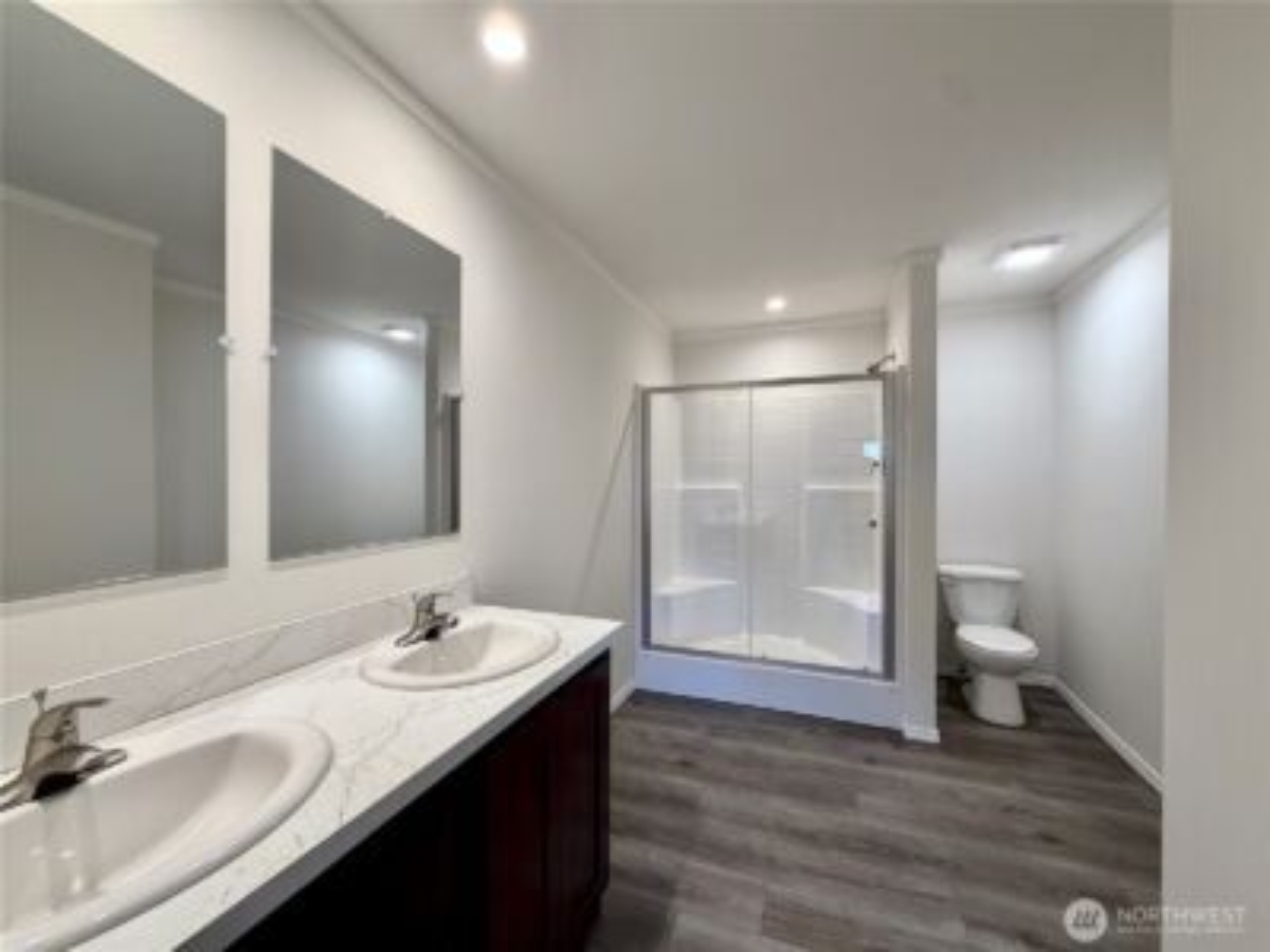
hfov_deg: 102.1
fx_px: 514
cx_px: 635
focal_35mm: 14
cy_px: 476
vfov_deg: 85.7
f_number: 2.2
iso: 250
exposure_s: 1/120
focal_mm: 2.22
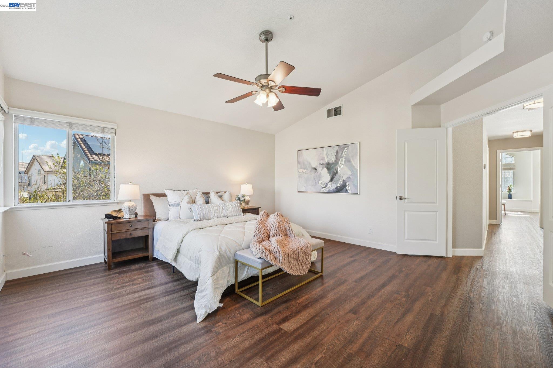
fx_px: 215
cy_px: 184
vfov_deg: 81.2
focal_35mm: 14
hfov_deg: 104.3
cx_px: 276
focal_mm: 14
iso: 640
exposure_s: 1/30
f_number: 8
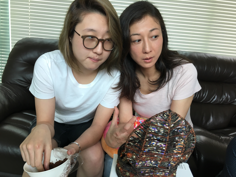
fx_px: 198
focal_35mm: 29
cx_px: 118
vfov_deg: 48.2
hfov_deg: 61.7
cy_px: 88
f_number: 2.2
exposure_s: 1/33
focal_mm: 4.15
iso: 32
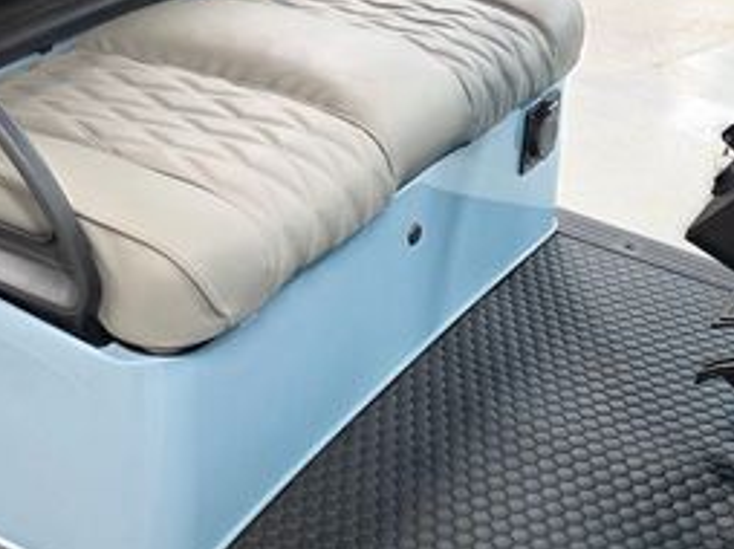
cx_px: 353
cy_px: 283
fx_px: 1229
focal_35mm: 58
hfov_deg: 33.3
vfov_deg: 25.2
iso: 320
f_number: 1.7
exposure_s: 1/120
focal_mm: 6.3
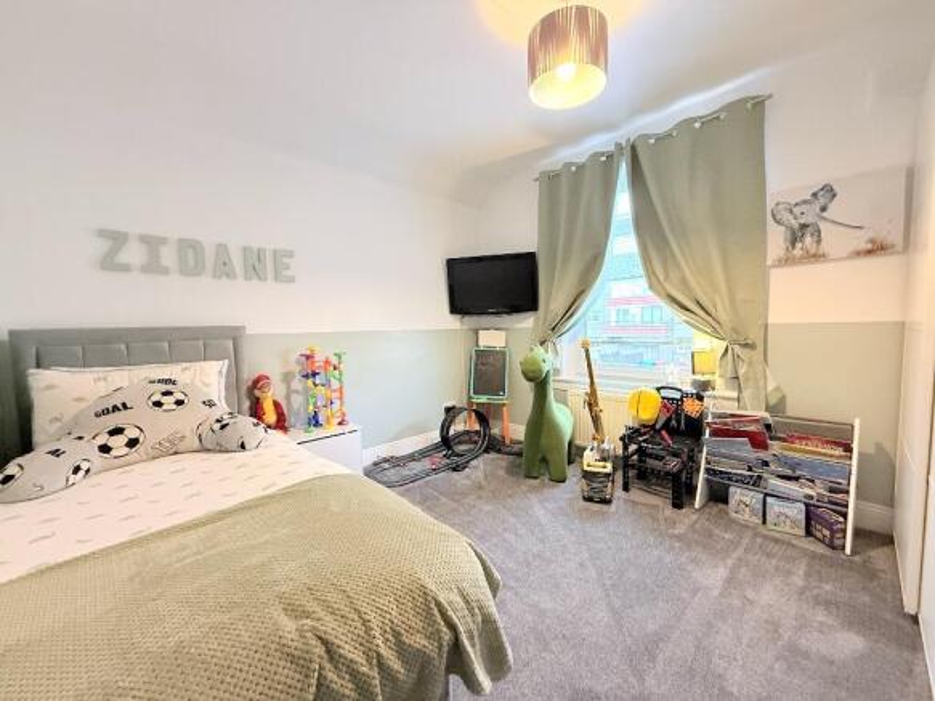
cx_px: 468
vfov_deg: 85.7
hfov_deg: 102.1
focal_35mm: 14
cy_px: 350
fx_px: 378
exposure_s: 1/50
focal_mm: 2.22
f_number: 2.2
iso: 500
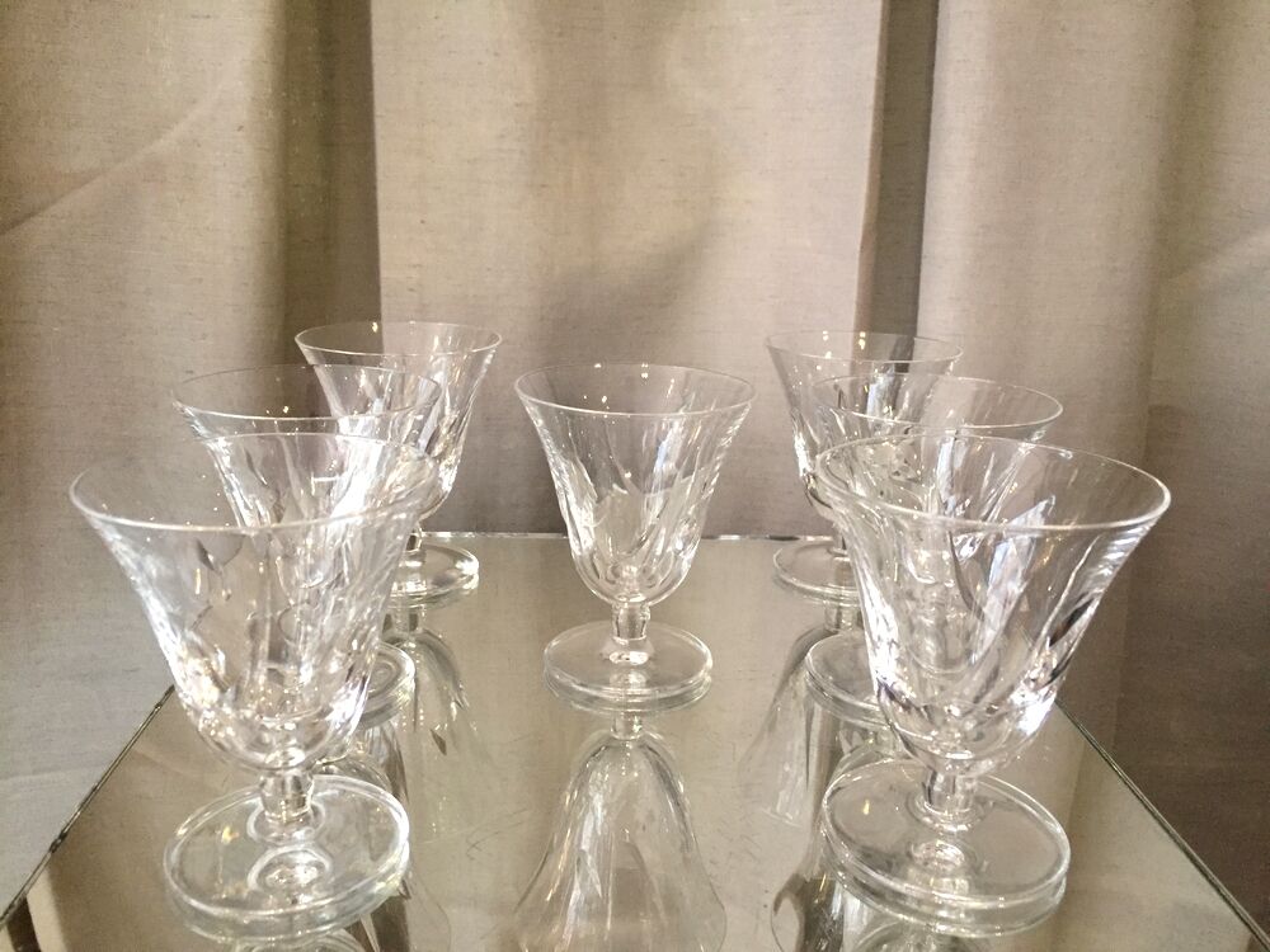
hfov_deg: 61.7
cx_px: 635
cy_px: 476
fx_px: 1064
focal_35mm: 29
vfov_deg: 48.2
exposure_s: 1/33
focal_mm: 4.15
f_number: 2.2
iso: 200
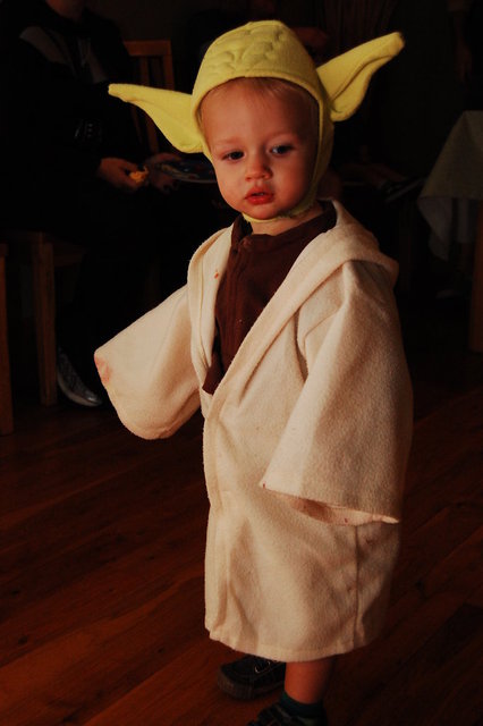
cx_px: 242
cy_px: 363
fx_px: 967
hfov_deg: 28.0
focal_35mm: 48
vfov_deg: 41.1
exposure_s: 1/60
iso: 800
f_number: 5.6
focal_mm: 32
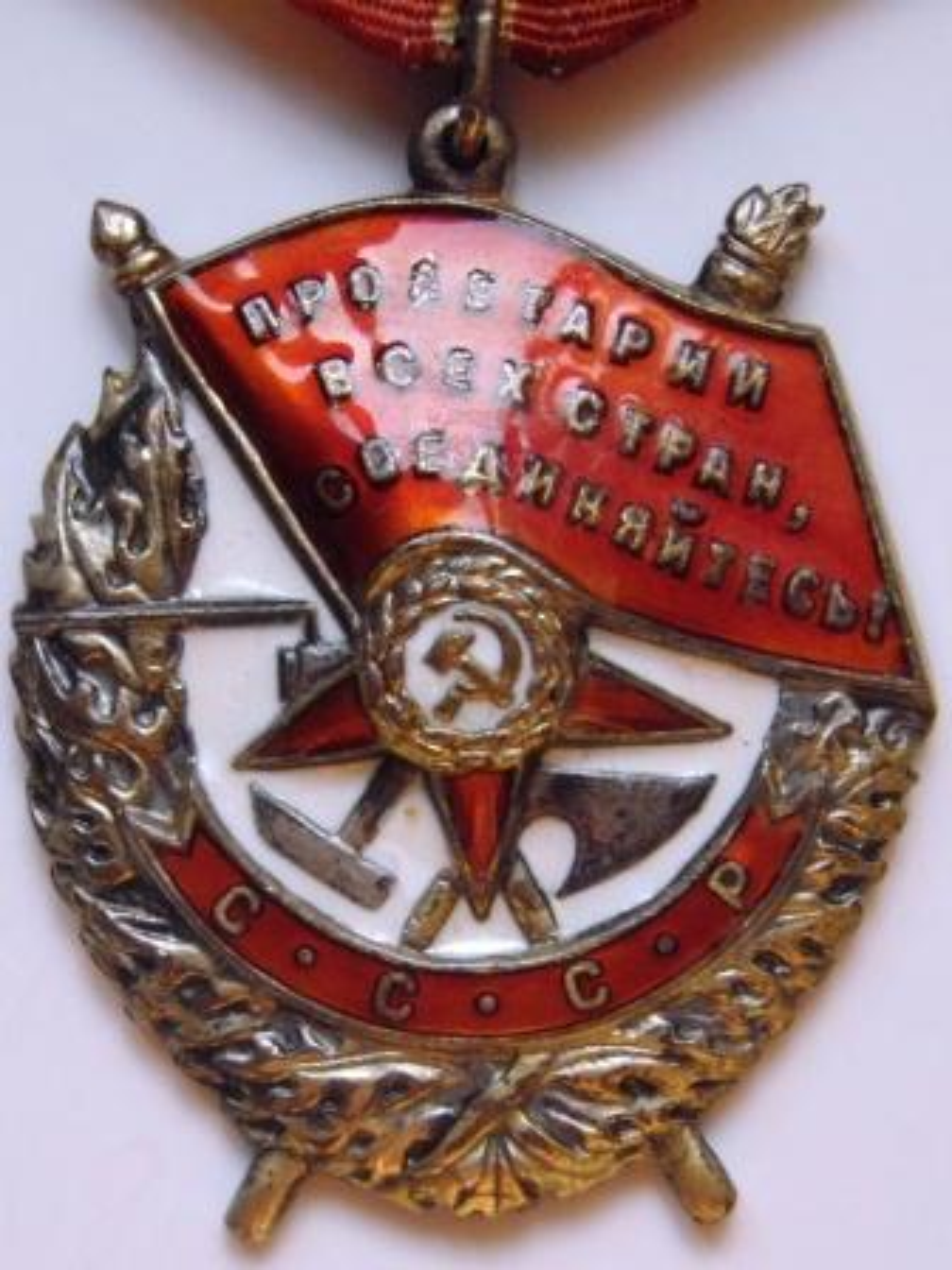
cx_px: 476
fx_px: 1907
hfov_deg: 28.0
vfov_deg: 36.8
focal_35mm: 52
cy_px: 635
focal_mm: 9.1
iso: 200
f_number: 4
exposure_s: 1/250
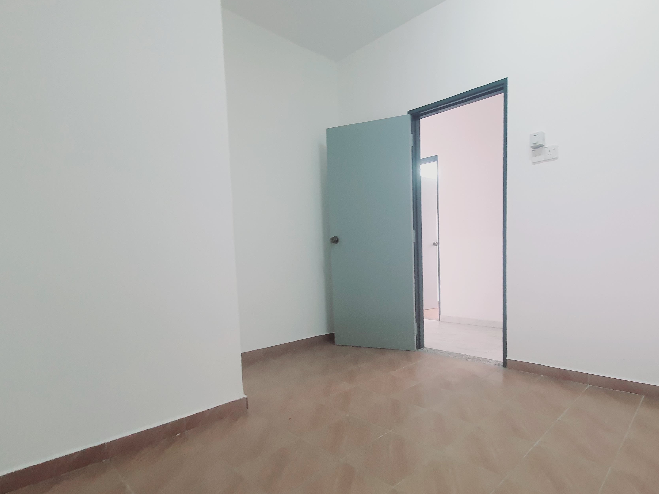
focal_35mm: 18
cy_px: 283
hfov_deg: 85.6
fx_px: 343
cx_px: 421
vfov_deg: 71.2
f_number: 2.2
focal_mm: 1.8
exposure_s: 1/50
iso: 125
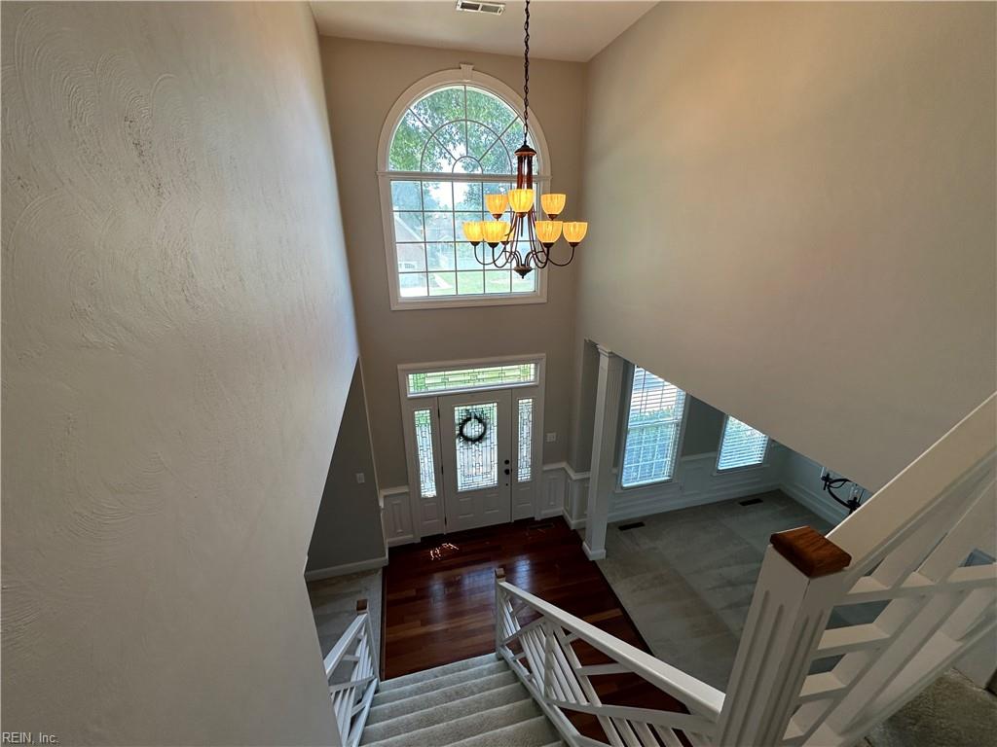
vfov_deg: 85.7
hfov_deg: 102.1
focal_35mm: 14
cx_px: 498
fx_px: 403
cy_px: 374
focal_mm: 2.22
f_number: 2.2
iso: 80
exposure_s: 1/120
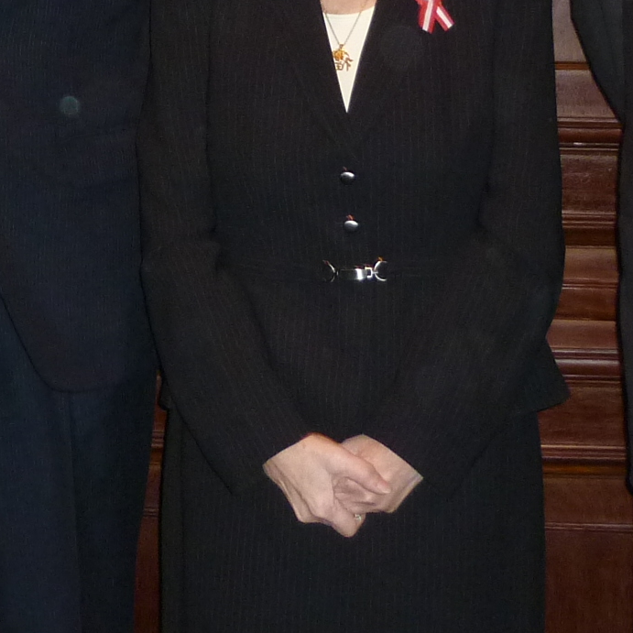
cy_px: -76
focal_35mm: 108
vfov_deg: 15.7
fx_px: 2234
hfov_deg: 16.0
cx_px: 106
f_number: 2.8
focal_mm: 5.5
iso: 250
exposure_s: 1/30
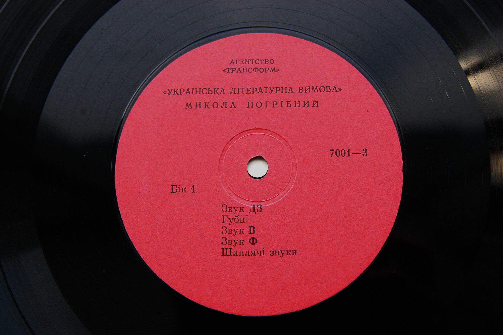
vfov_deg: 25.7
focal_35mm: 52
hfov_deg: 37.9
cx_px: 252
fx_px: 733
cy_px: 168
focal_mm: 35
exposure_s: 1/80
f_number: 4.5
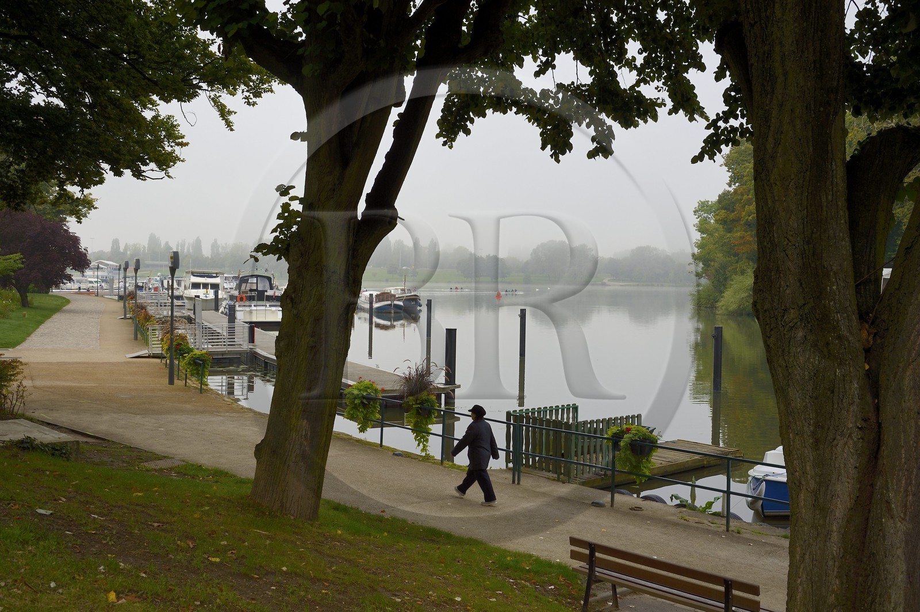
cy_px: 306
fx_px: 894
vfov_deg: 37.8
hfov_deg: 54.5
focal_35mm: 35
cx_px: 460
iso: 200
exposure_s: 1/160
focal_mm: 35
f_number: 10
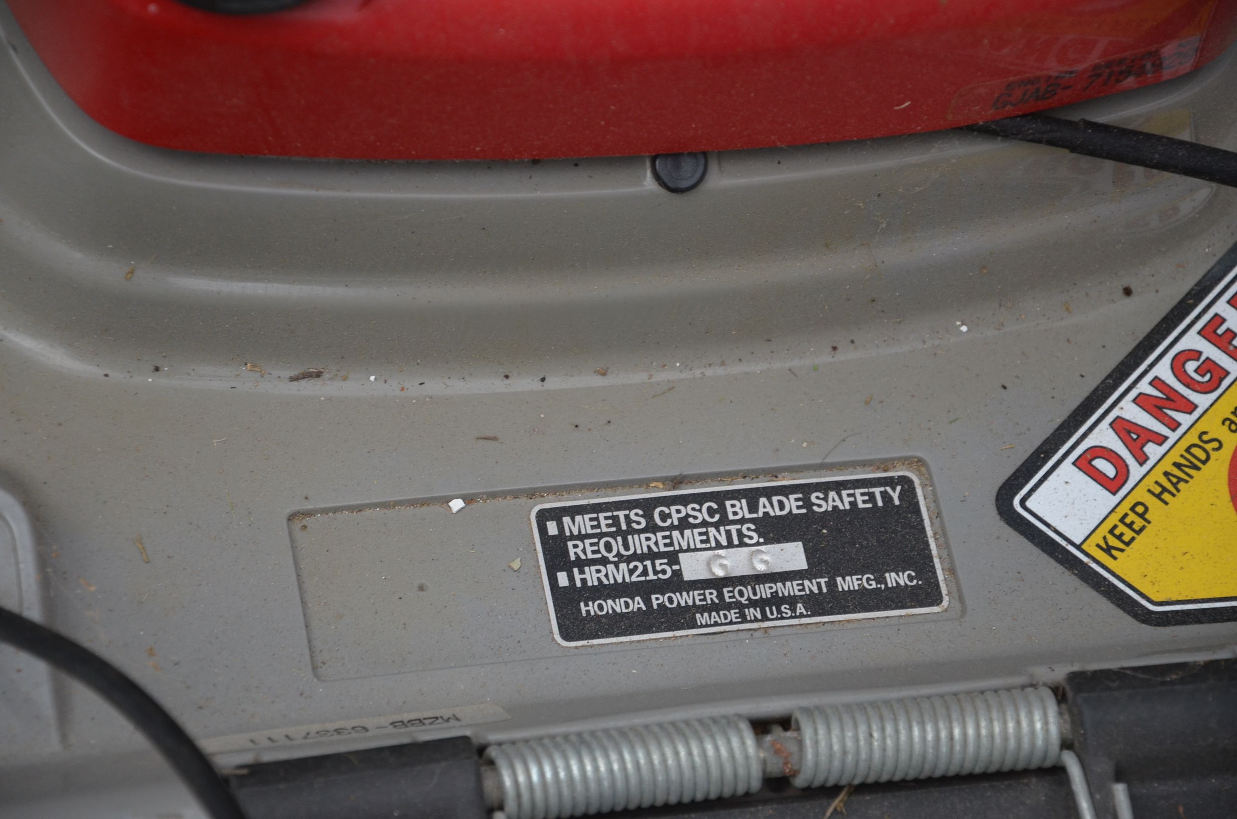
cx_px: 618
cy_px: 410
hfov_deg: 13.1
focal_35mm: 158
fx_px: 5401
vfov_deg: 8.7
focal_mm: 105
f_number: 5.6
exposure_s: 1/320
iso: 400
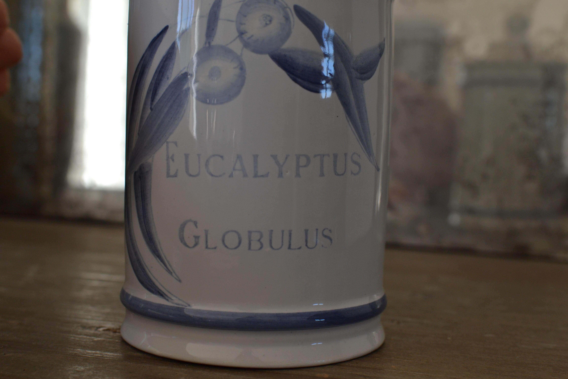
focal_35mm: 52
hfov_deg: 37.9
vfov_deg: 25.8
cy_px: 190
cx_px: 284
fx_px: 828
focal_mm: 35
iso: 280
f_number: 5.6
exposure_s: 1/125
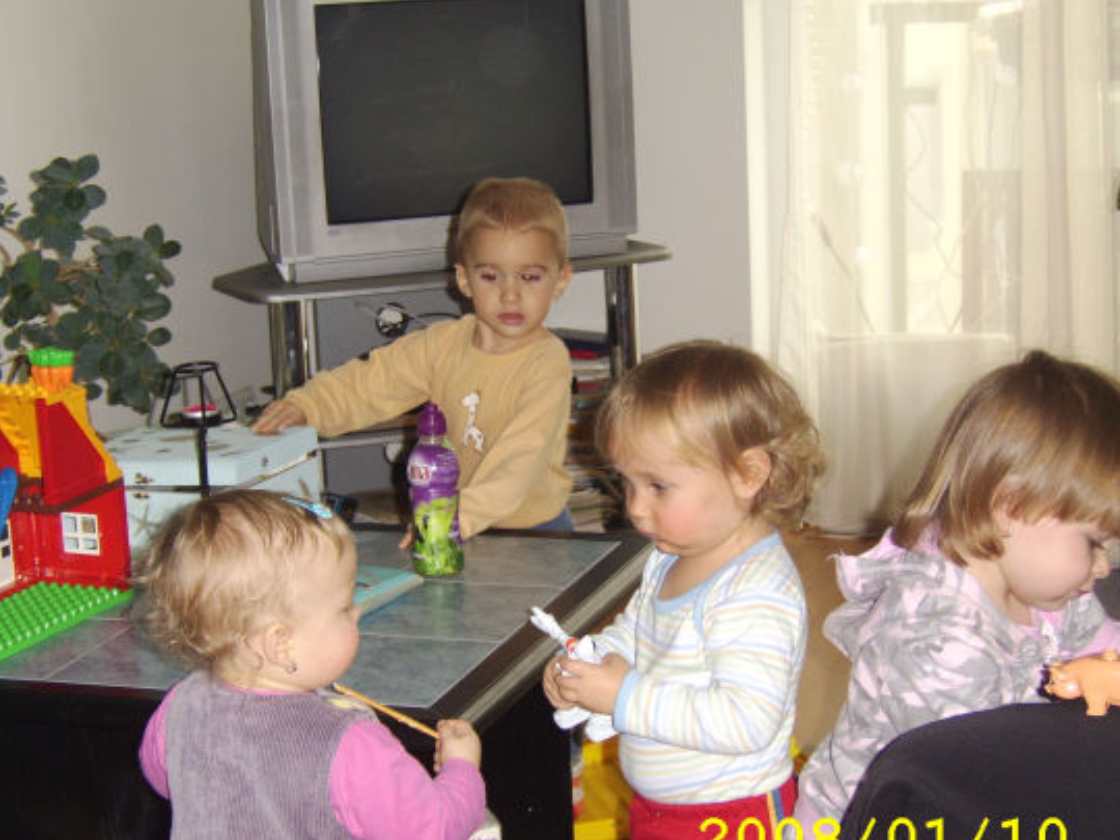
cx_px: 506
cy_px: 448
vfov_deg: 24.4
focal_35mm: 60
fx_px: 1941
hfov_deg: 32.2
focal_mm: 14.04
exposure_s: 1/60
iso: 200
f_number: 3.5
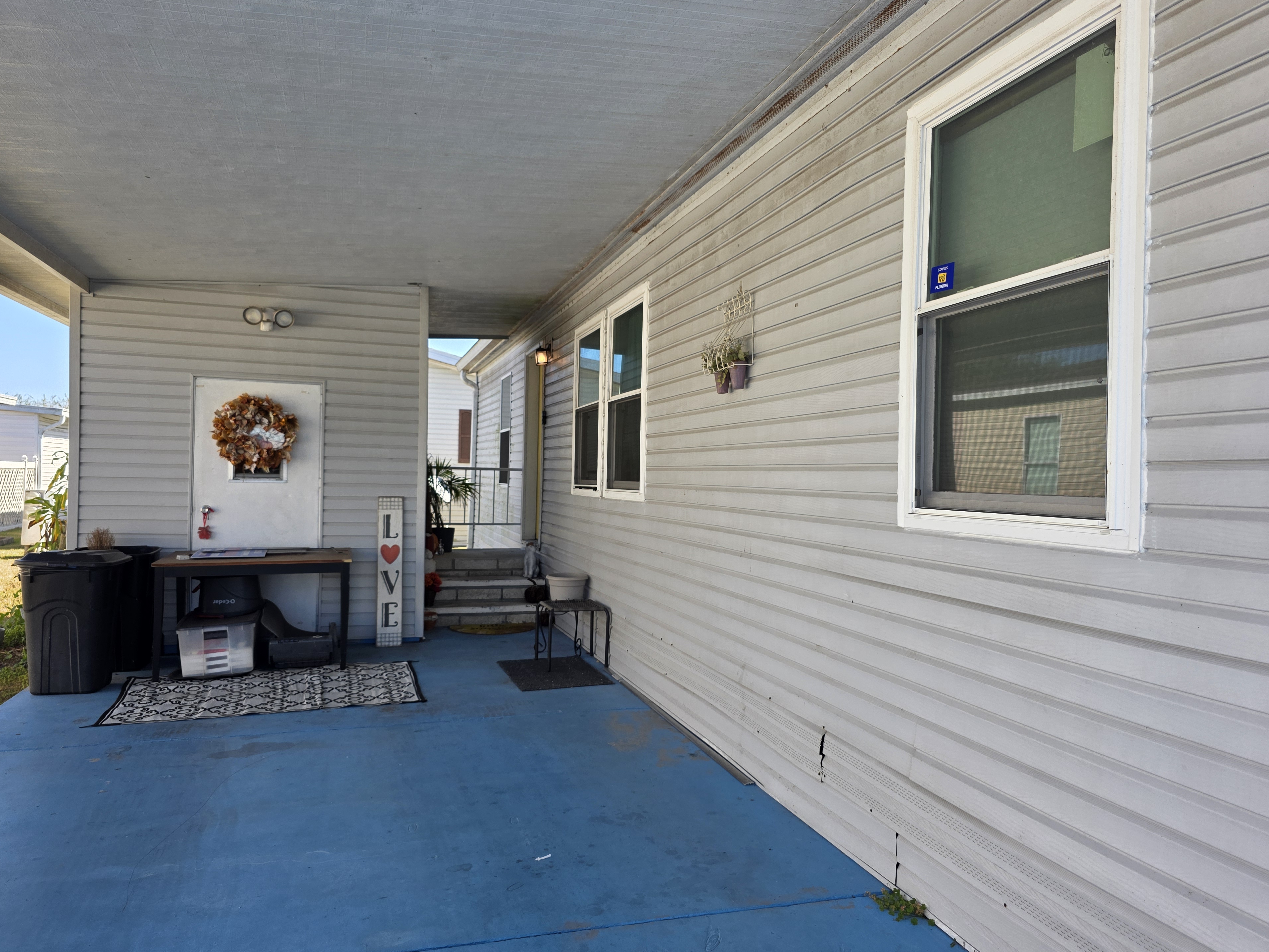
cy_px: 474
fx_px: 880
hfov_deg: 71.6
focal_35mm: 24
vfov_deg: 56.8
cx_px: 631
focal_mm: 6.3
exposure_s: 1/1484
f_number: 1.7
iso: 80
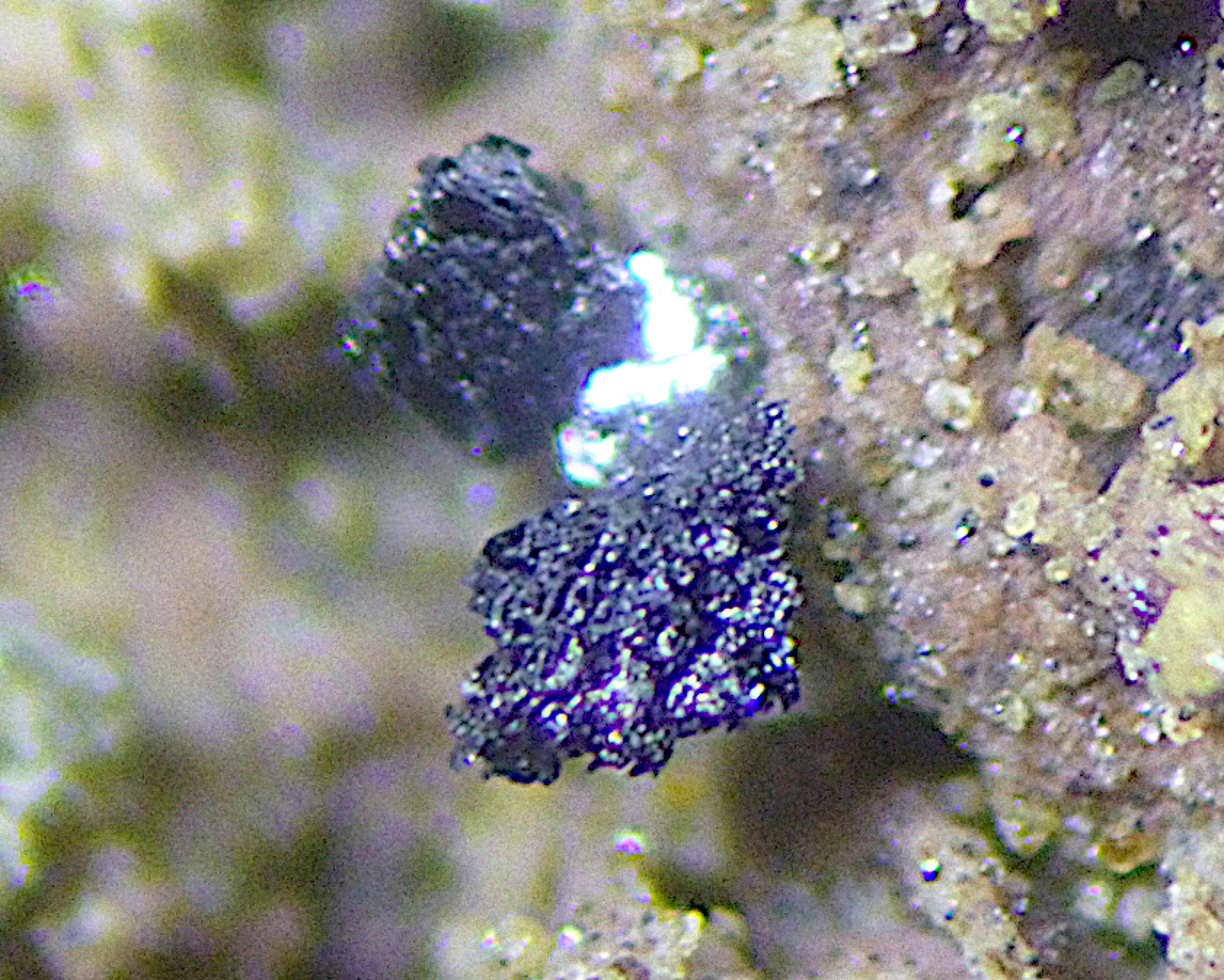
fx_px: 7572
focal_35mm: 209
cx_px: 630
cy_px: 490
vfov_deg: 7.4
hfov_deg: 9.2
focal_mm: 18
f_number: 5.7
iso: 400
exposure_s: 1/15
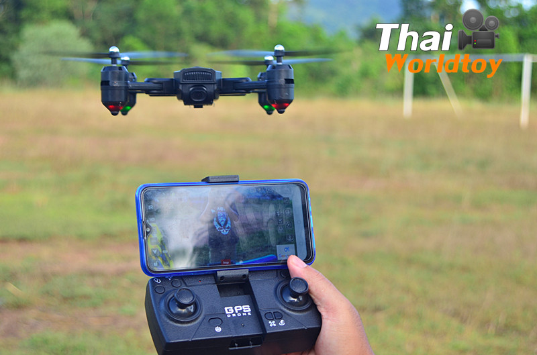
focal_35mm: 78
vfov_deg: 17.4
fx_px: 1161
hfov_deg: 26.1
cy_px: 178
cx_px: 268
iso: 100
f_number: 5
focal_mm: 52
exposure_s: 1/80
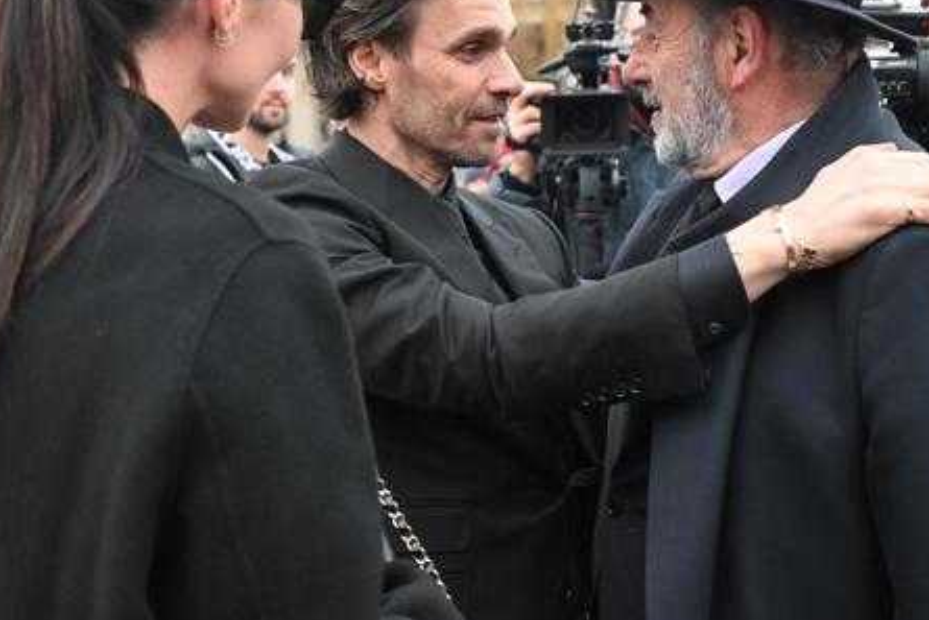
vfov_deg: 21.9
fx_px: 1600
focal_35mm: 62
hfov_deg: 32.1
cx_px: 296
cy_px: 265
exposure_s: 1/400
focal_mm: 40
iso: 6400
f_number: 4.5
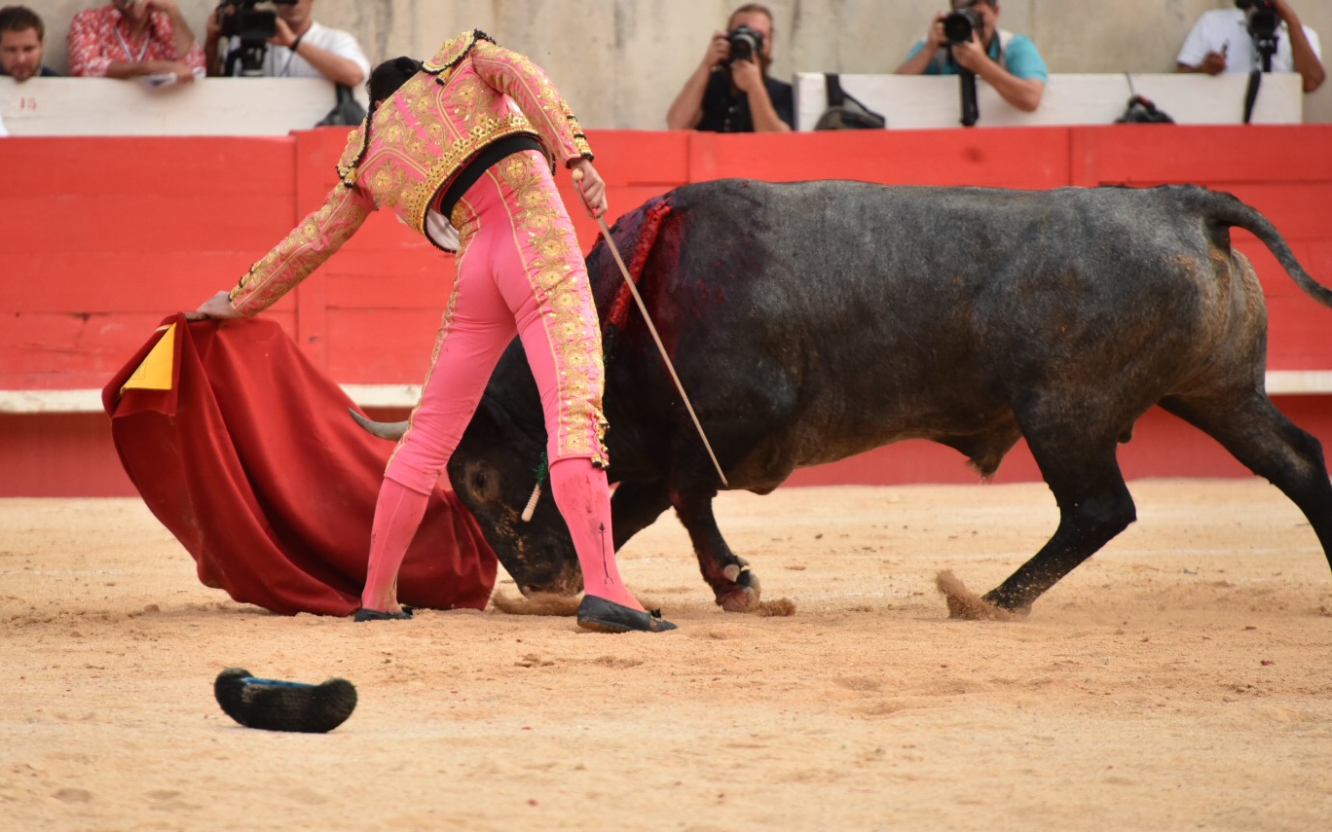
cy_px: 409
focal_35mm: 362
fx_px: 13141
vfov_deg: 3.6
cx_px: 599
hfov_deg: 5.8
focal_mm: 300
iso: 2200
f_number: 5.6
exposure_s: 1/640
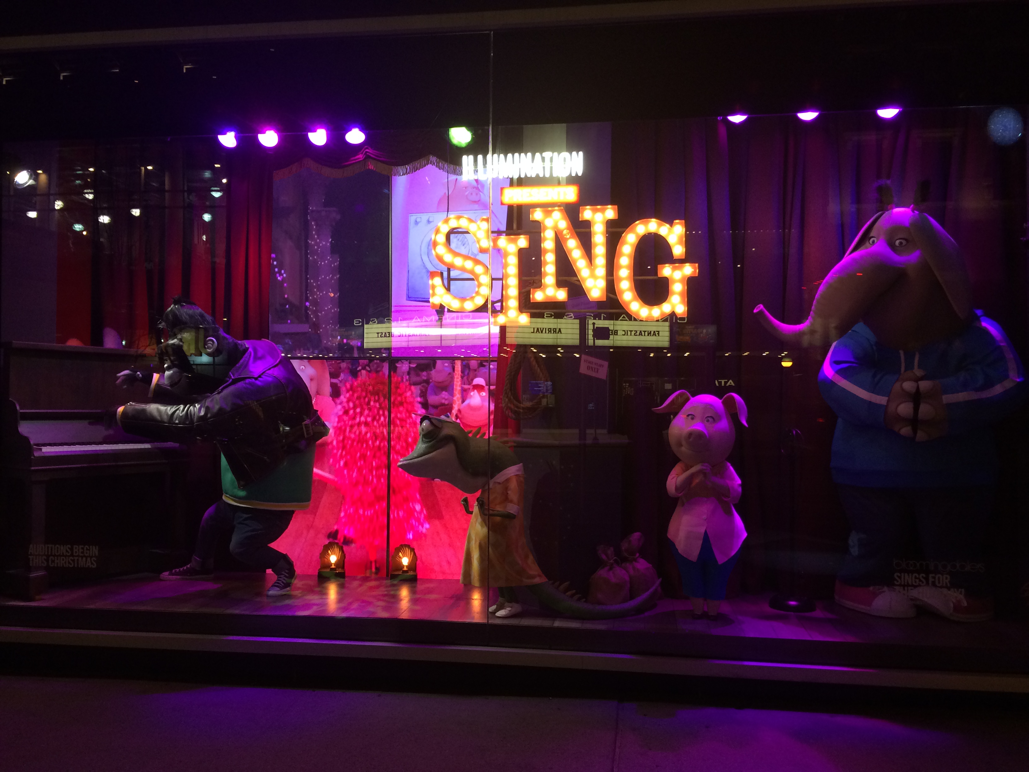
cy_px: 386
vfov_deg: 48.2
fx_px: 862
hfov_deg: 61.7
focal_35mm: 29
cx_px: 514
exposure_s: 1/30
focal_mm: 4.15
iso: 80
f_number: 2.2
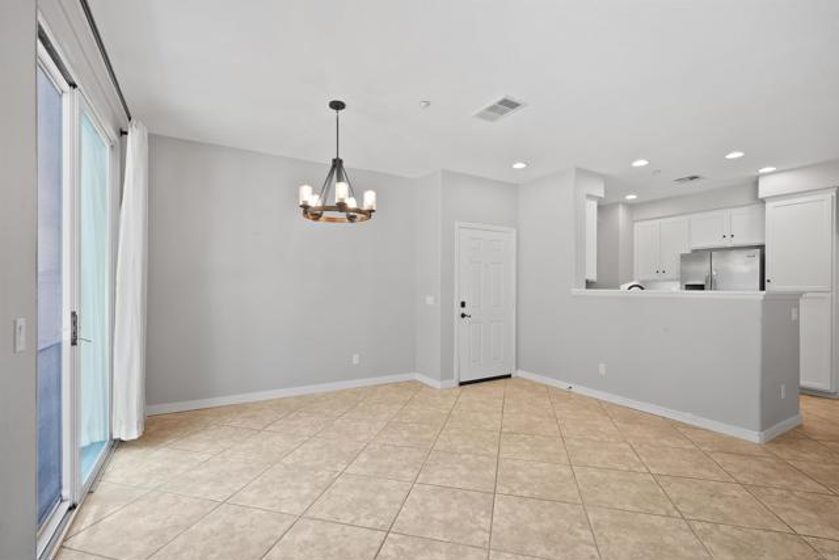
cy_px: 280
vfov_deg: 73.8
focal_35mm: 16
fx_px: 373
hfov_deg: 96.7
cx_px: 420
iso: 250
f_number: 4
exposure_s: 1/15
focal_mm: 16
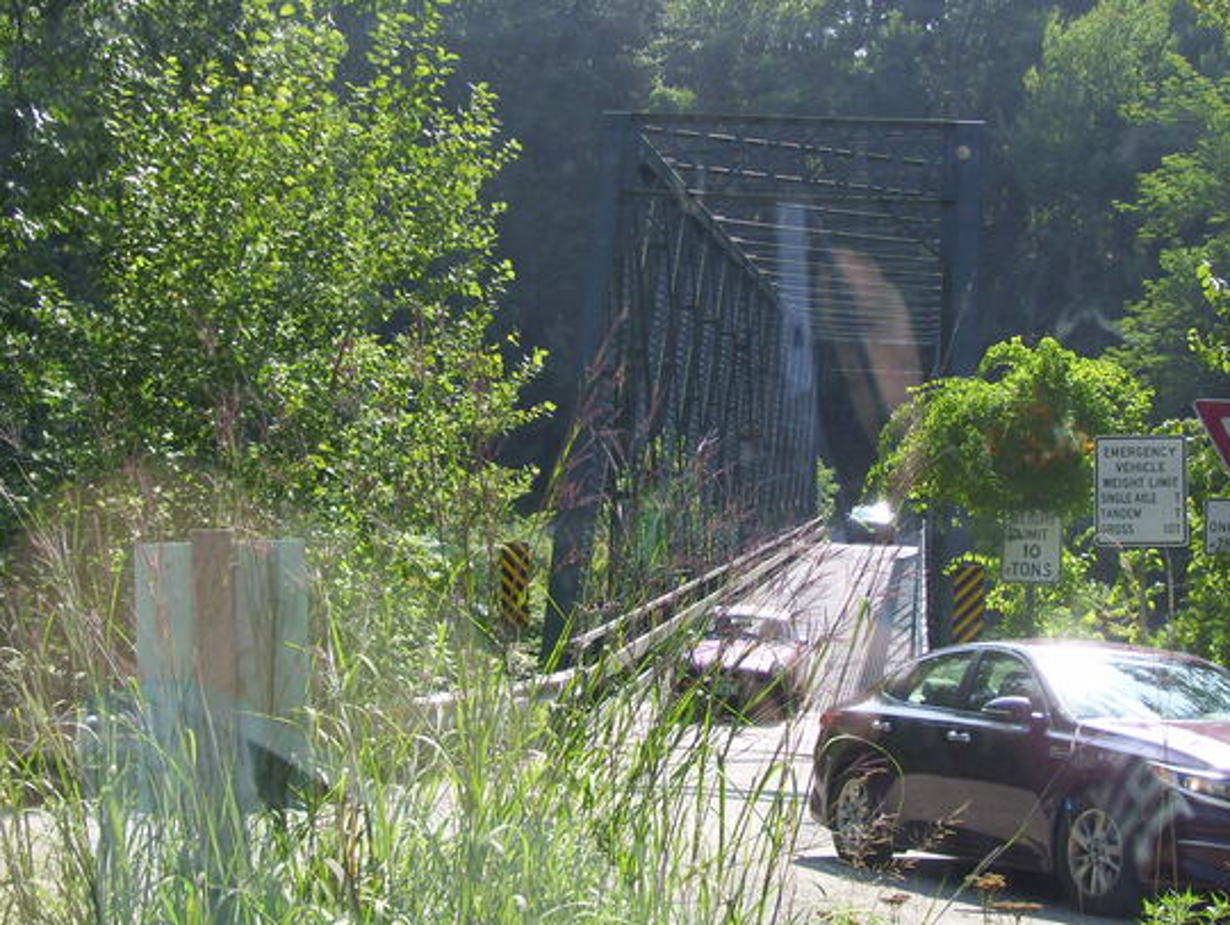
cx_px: 674
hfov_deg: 31.1
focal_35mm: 62
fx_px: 2205
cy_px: 421
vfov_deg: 23.7
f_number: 3.4
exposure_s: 1/250
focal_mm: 9.4
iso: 80
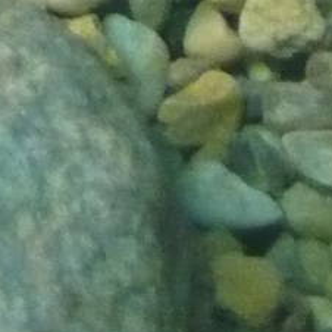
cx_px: -529
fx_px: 6793
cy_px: -529
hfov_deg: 2.8
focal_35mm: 626
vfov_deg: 2.8
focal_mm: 16.5
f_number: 5.1
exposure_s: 1/25
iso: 800
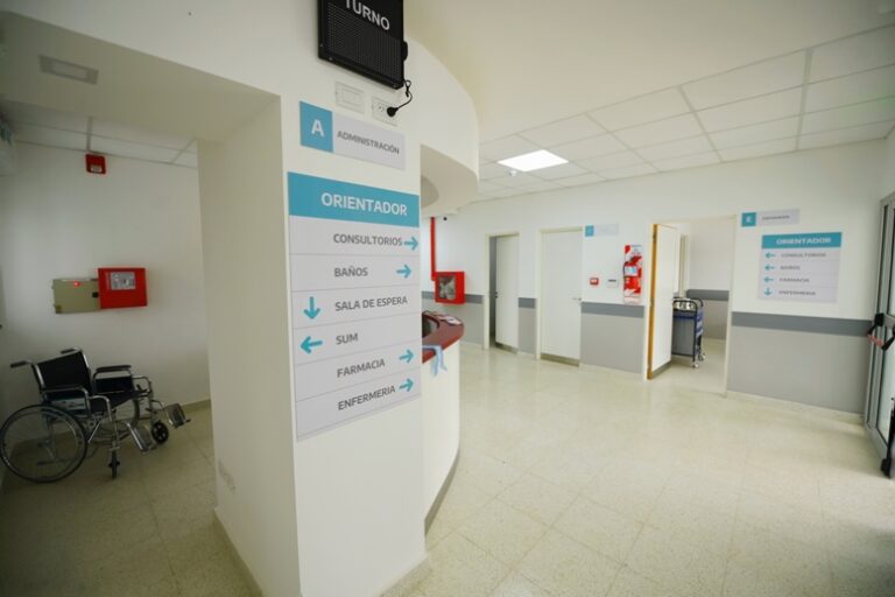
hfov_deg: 104.3
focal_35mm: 14
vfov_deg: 81.2
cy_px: 298
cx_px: 448
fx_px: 348
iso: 500
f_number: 3.2
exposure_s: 1/250
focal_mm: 14
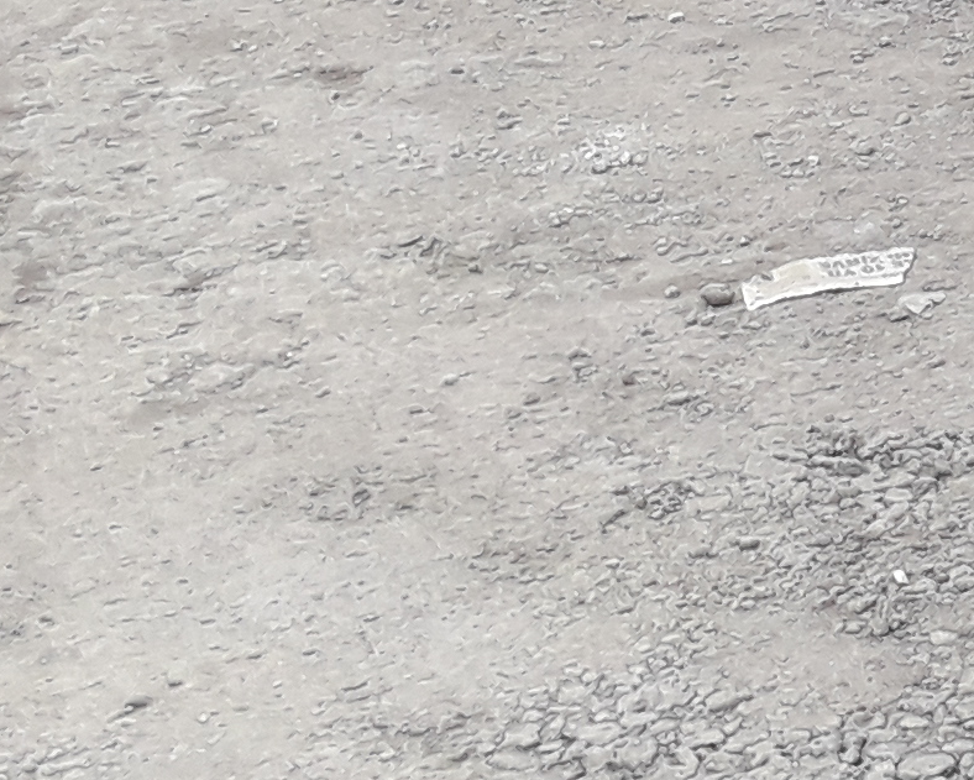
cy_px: -711
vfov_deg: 10.4
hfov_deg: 11.2
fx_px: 3980
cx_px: 2497
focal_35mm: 138
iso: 40
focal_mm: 3.6
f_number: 1.9
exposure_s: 1/214
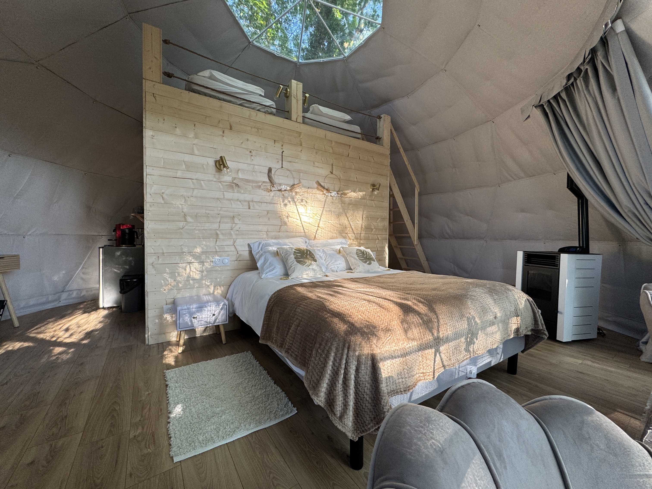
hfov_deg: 102.1
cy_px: 244
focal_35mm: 14
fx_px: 264
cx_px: 326
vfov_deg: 85.7
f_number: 2.2
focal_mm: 2.22
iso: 80
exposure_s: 1/99
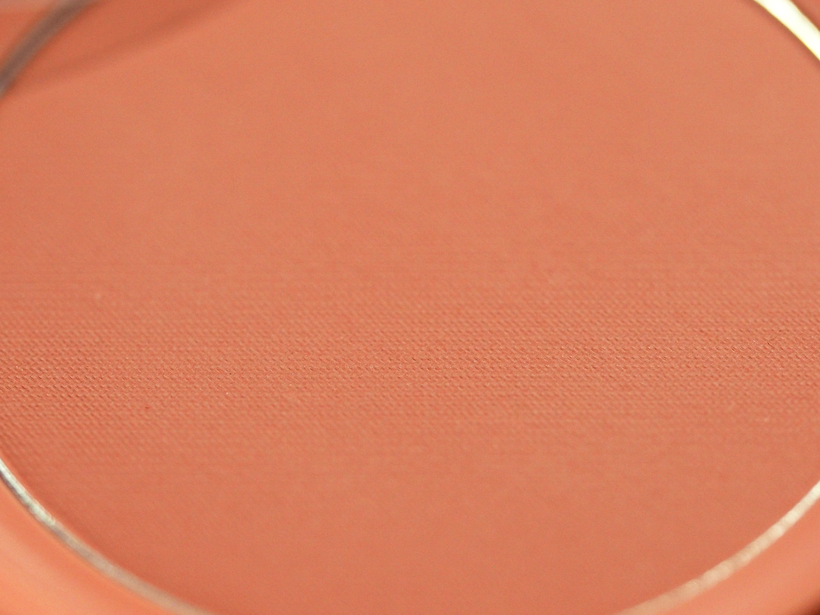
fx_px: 2843
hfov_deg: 16.4
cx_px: 410
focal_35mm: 120
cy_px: 308
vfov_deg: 12.3
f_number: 2.8
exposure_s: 1/25
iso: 1600
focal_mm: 60
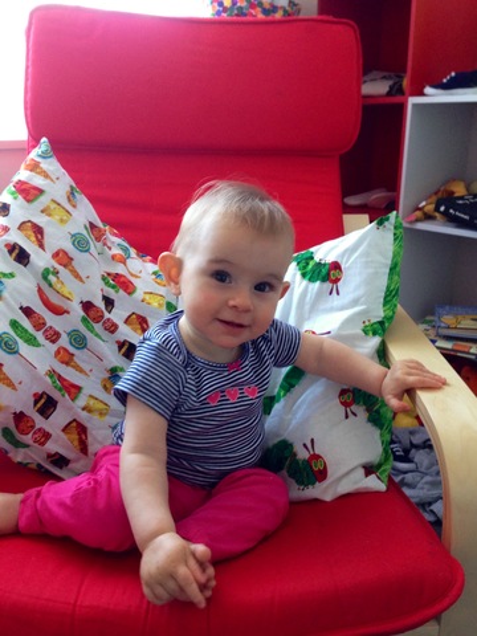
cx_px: 238
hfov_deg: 42.9
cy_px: 318
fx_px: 606
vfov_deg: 55.4
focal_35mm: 33
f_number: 2.4
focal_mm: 4.12
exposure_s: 1/20
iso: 125
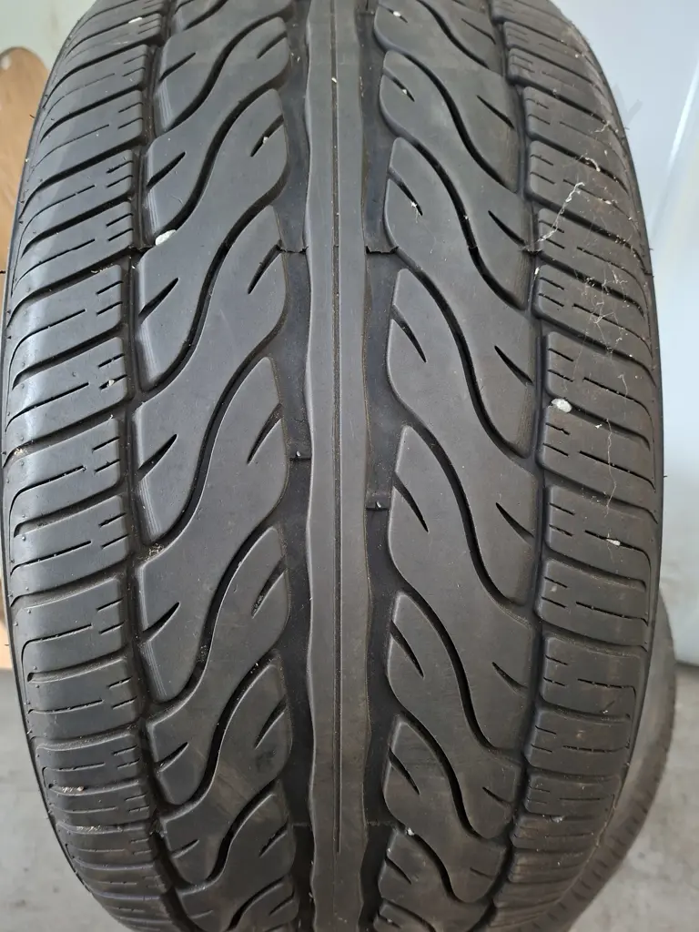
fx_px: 619
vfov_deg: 73.9
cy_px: 466
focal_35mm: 23
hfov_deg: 58.9
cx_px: 350
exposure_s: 1/33
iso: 400
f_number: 1.8
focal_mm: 5.54
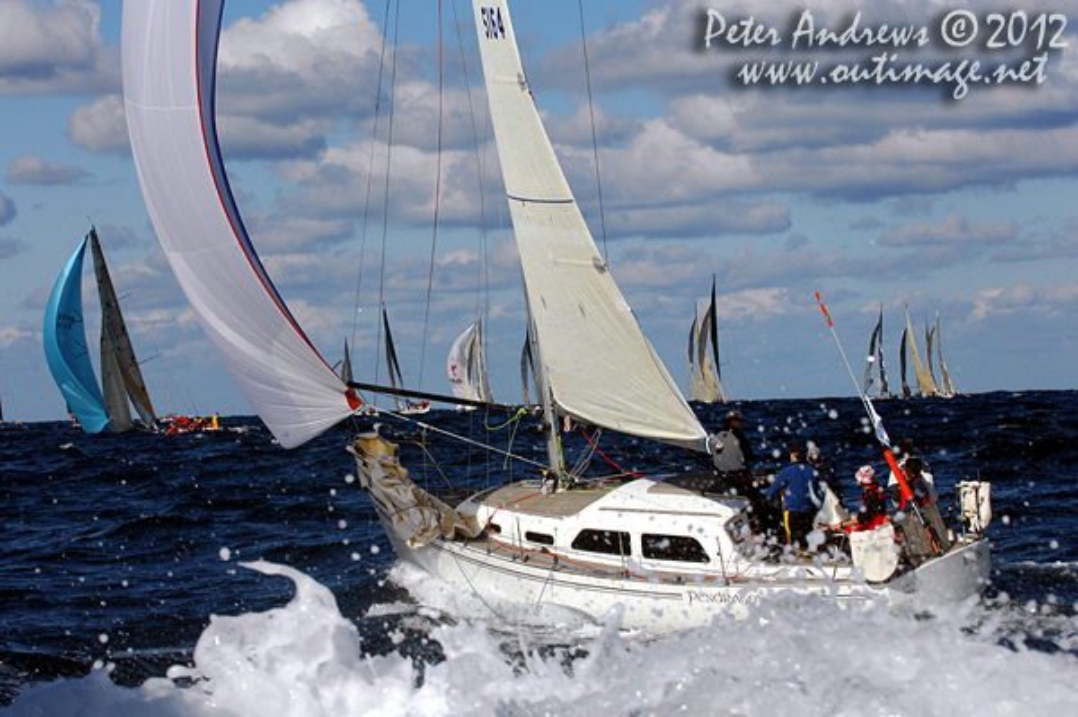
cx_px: 539
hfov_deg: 17.5
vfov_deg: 11.7
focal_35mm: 117
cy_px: 358
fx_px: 3501
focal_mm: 78
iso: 400
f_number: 8
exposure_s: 1/1000
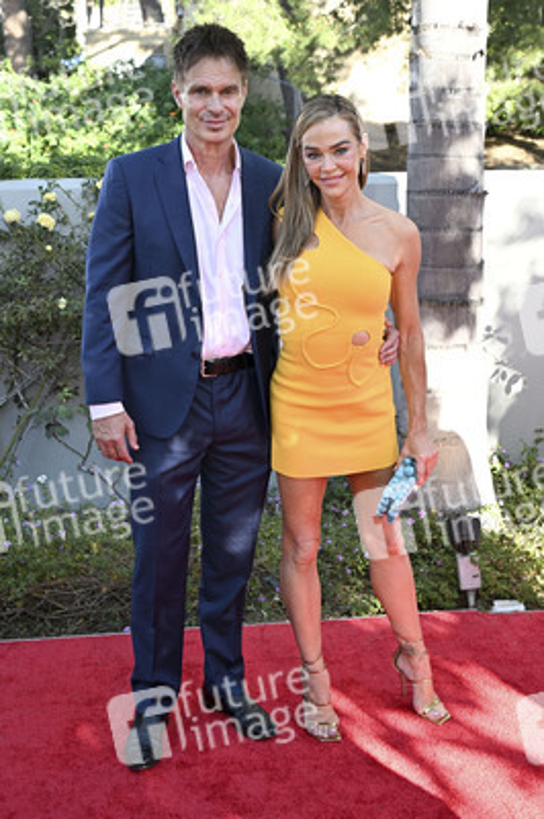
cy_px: 410
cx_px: 272
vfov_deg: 45.5
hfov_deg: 31.1
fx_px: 976
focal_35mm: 43
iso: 640
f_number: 5.6
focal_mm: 43
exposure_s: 1/320
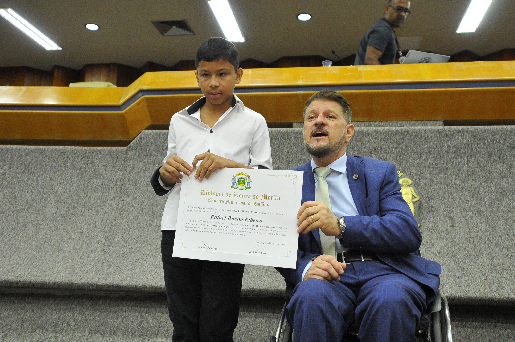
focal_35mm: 36
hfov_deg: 53.2
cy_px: 171
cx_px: 258
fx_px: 514
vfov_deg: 36.8
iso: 1600
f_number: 3.2
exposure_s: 1/125
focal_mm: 24
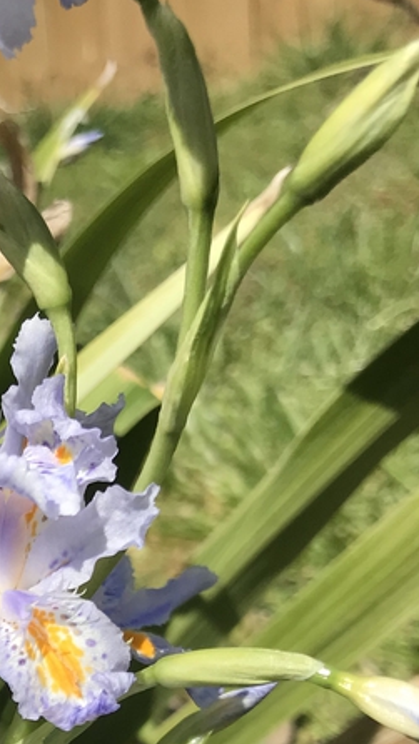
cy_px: 771
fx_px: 1382
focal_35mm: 70
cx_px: -169
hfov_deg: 16.1
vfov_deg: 28.1
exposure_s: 1/3425
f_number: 1.8
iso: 20
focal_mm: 3.99
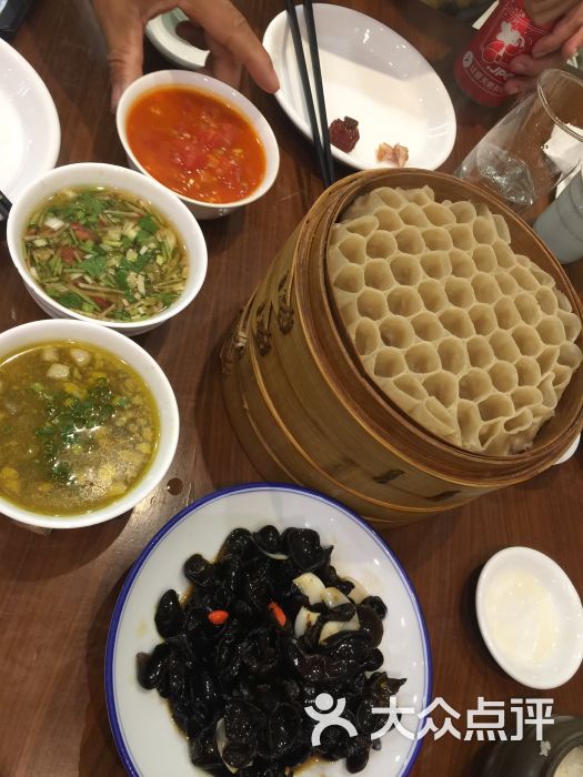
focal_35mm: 29
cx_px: 292
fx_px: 651
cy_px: 388
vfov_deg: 61.7
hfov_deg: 48.2
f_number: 2.2
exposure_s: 1/17
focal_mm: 4.15
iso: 64
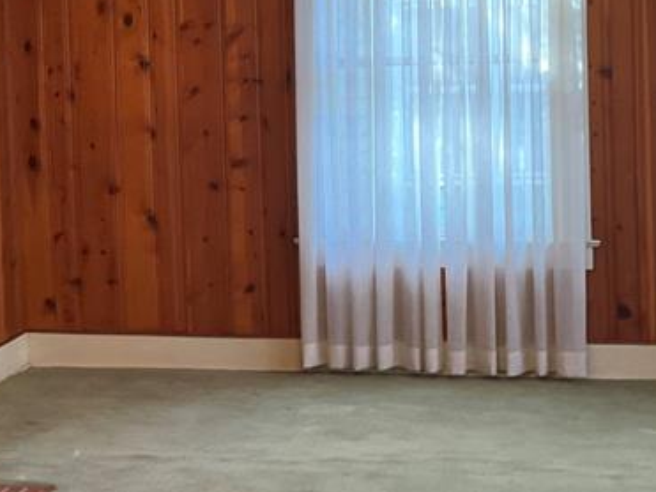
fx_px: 1516
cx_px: 200
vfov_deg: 18.3
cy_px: 122
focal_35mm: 80
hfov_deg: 24.3
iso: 160
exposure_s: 1/60
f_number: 1.8
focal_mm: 3
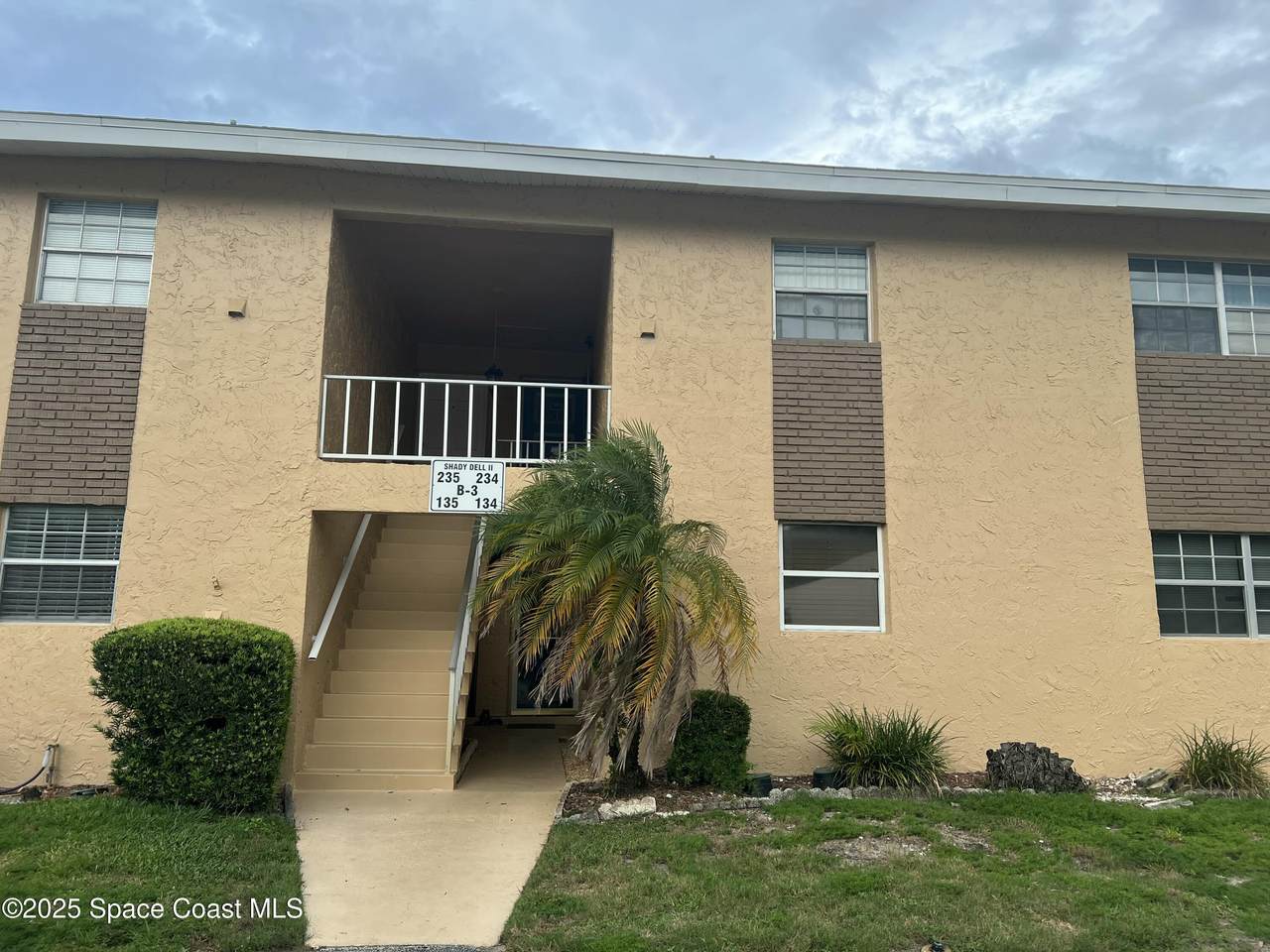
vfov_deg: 53.1
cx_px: 635
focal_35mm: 26
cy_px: 476
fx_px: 954
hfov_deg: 67.3
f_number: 1.5
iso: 50
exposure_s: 1/260
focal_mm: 5.7
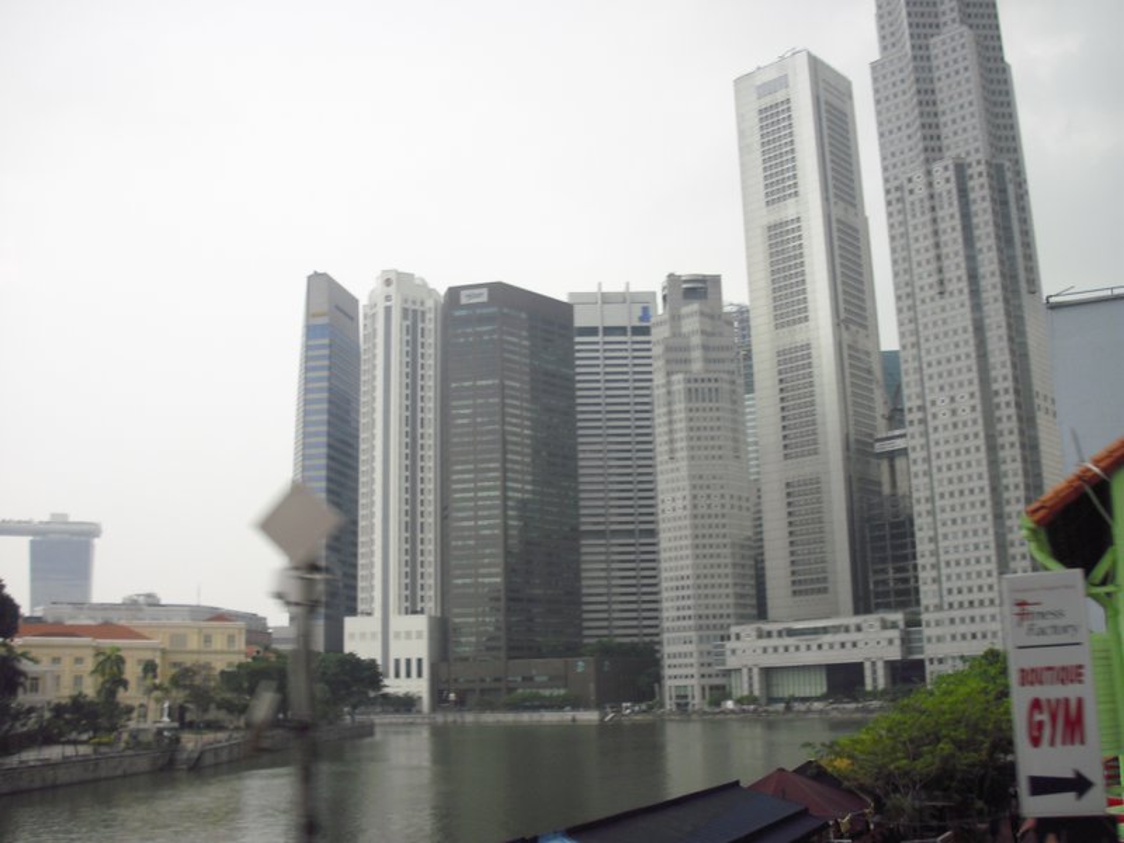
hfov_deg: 49.0
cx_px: 562
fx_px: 1234
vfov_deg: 37.7
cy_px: 422
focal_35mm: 38
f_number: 8
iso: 100
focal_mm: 6.2
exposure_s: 1/80
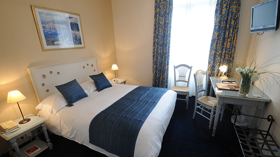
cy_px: 83
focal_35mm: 16
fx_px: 119
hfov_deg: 99.4
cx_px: 139
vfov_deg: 67.0
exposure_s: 1/25
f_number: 5
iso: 400
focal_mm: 10
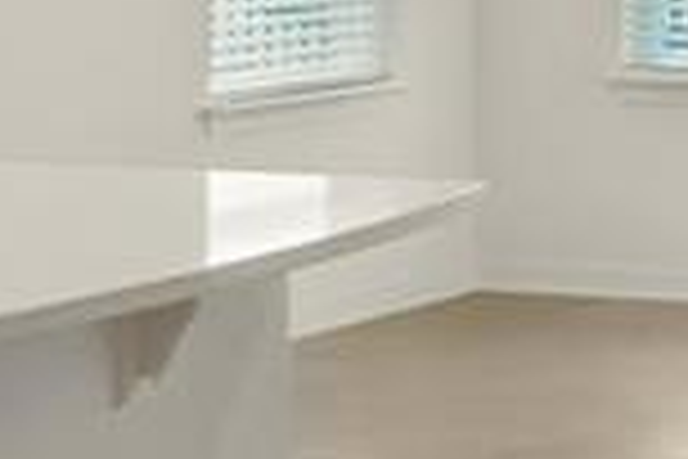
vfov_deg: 7.5
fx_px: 3459
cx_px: 1273
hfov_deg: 10.6
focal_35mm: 181
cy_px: -230
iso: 640
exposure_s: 1/160
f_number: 4
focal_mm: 18
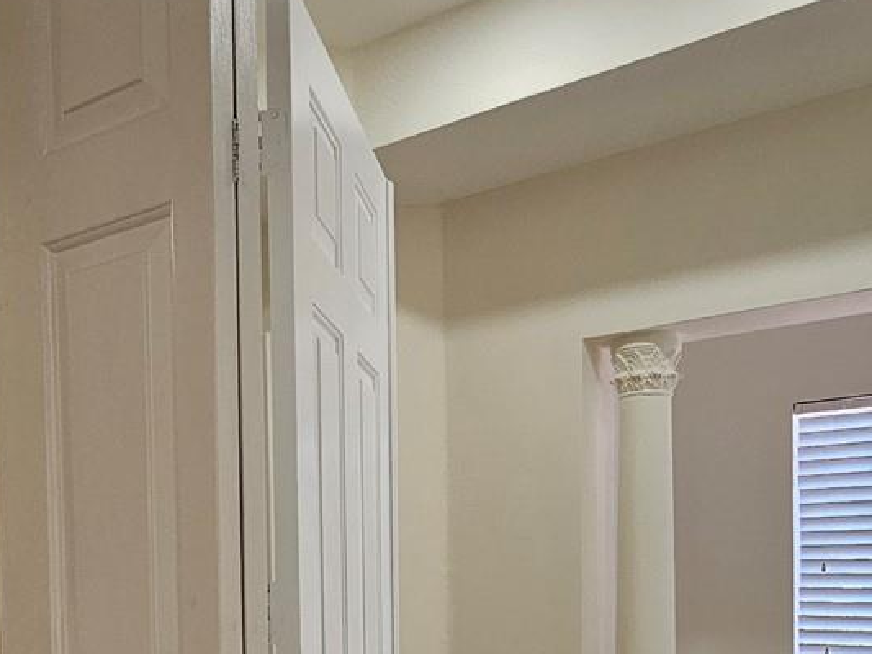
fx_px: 983
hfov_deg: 47.1
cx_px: 296
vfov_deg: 33.8
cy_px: 644
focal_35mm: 39
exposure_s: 1/60
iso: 80
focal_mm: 2.2
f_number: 2.2
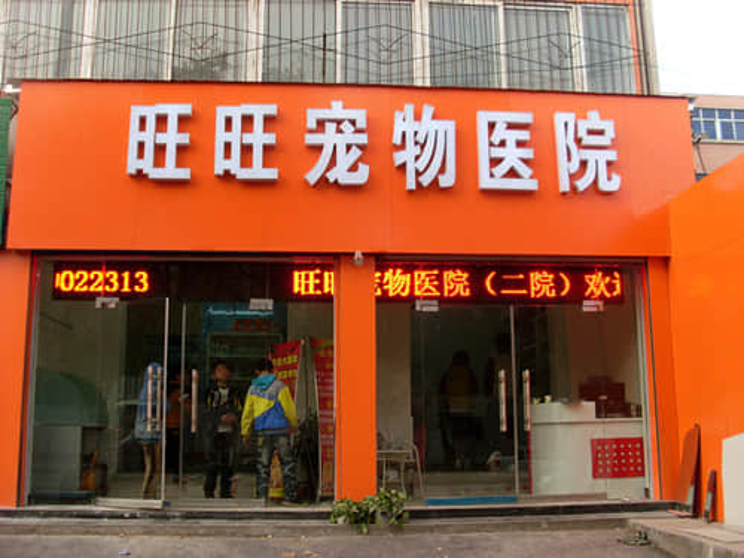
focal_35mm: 38
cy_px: 279
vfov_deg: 37.7
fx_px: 817
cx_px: 372
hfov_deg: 49.0
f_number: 3
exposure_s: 1/180
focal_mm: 6.3
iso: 80
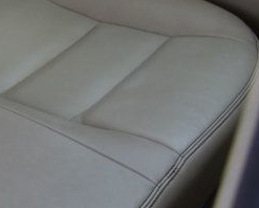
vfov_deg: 14.0
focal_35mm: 105
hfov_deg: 14.7
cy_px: -77
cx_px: -274
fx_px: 806
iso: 400
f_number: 8
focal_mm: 18
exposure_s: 1/80
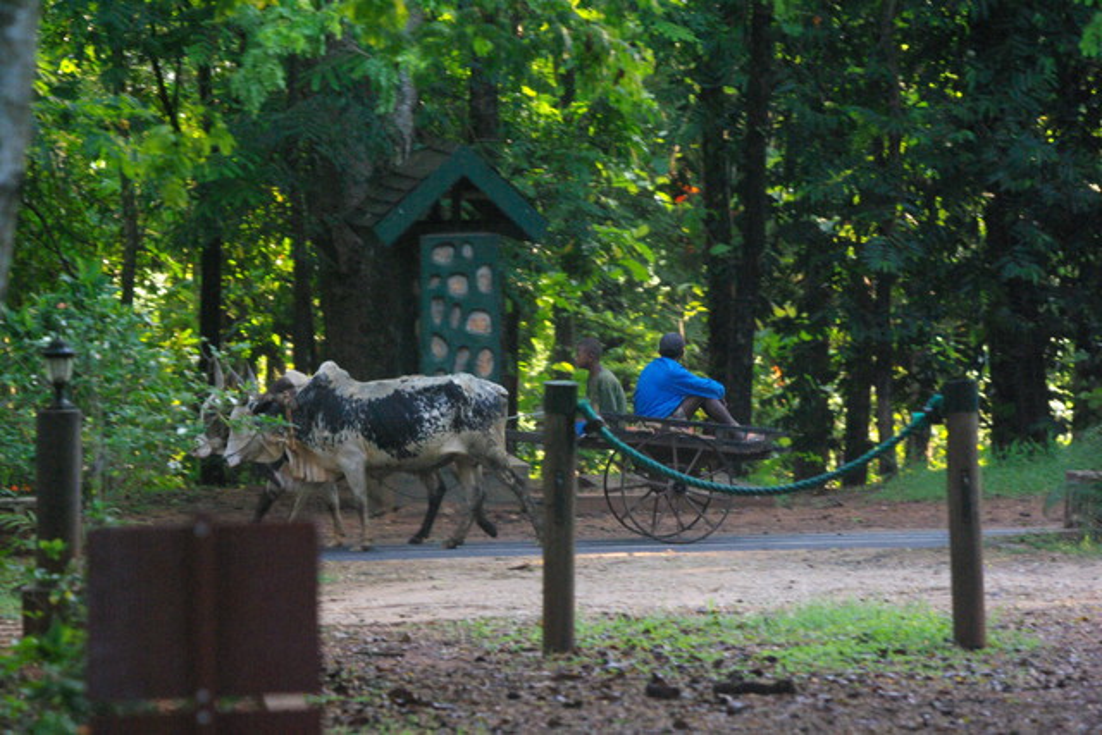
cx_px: 551
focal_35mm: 285
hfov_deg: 7.2
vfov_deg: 4.8
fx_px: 8726
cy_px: 368
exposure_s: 1/45
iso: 1600
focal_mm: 190
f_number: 5.6
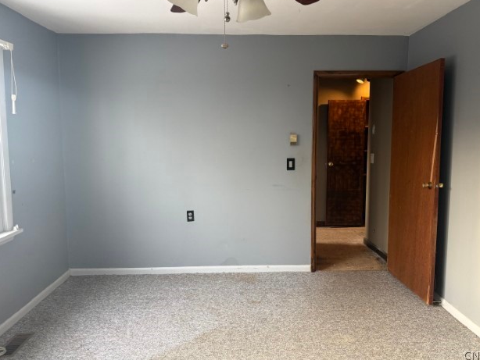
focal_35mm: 25
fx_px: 347
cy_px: 176
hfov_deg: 69.4
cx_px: 247
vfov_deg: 54.9
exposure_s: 1/97
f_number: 1.78
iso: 200
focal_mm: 6.76
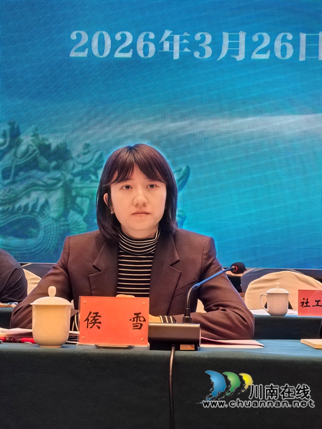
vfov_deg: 24.1
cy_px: 214
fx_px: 1004
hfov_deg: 18.2
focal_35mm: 81
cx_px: 161
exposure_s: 1/50
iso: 160
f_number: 2.4
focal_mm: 8.1
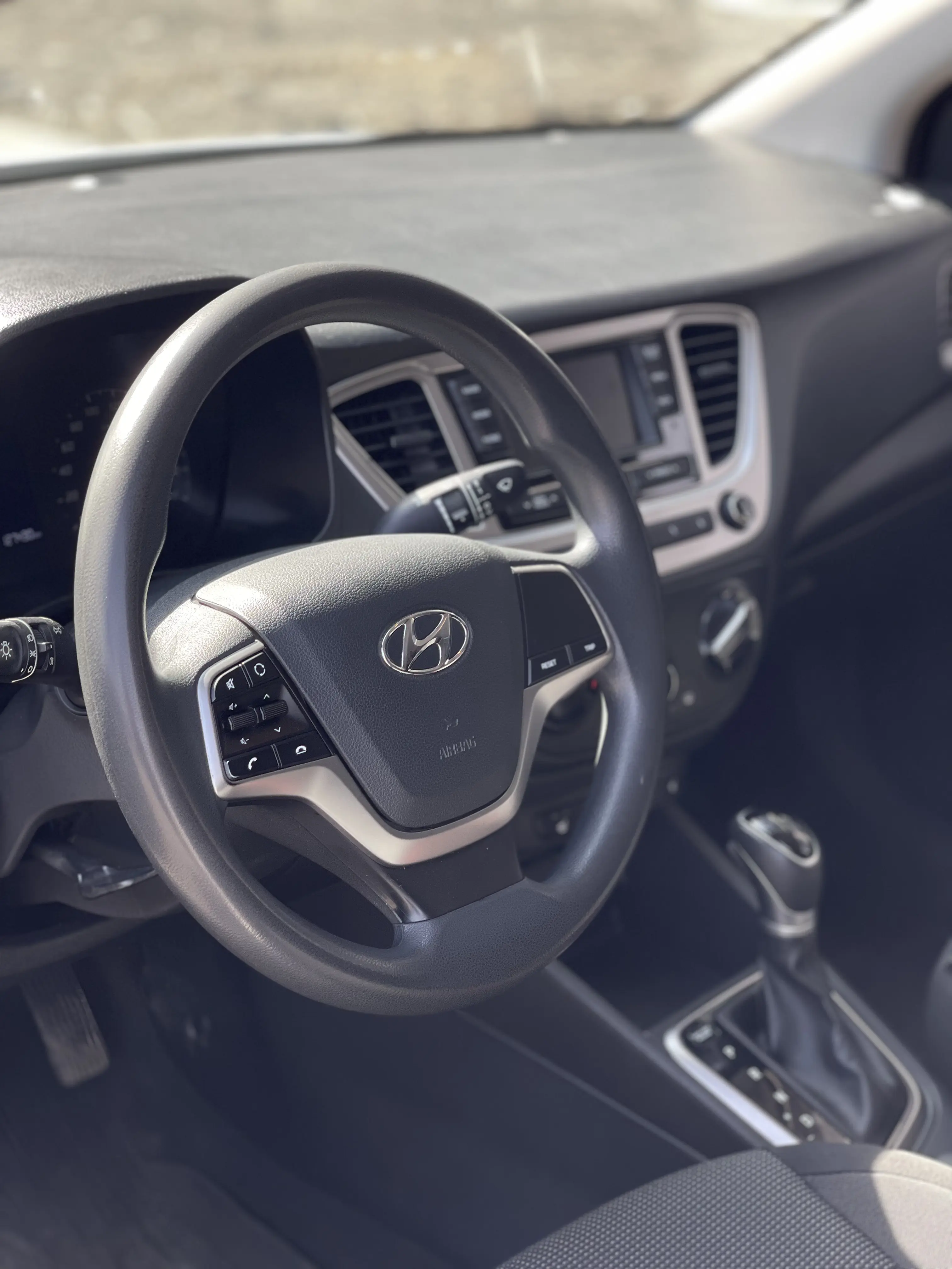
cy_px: 634
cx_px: 476
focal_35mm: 64
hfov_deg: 22.9
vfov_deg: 30.3
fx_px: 2347
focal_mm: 7.5
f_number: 2.2
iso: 64
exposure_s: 1/121
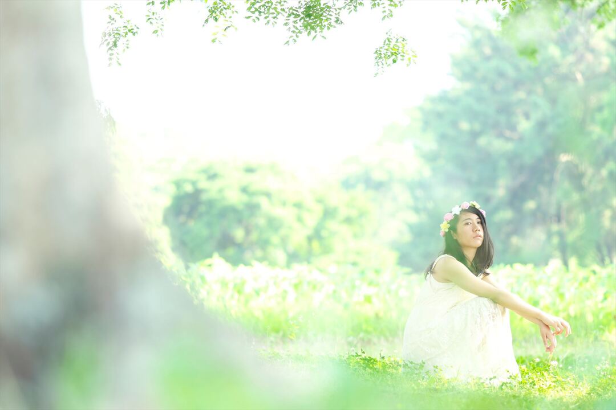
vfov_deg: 10.2
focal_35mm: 135
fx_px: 2310
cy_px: 205
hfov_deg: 15.2
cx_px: 308
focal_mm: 90
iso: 200
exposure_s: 1/200
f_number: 2
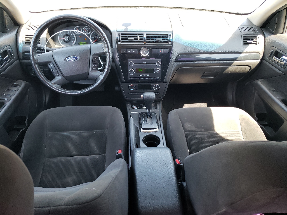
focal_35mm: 26
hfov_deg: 67.3
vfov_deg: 53.1
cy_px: 108
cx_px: 144
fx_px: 216
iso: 98
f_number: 1.5
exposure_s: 1/120
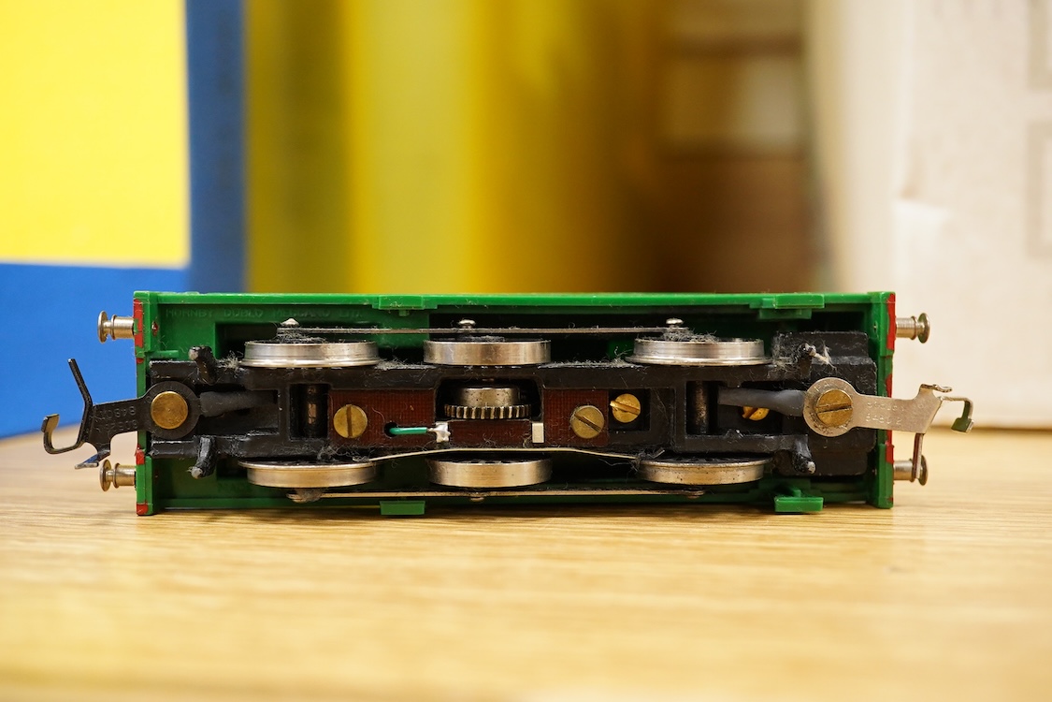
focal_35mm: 45
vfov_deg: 29.9
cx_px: 526
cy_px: 351
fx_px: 1315
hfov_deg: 43.6
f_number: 8
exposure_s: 1/80
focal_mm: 30
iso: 2500
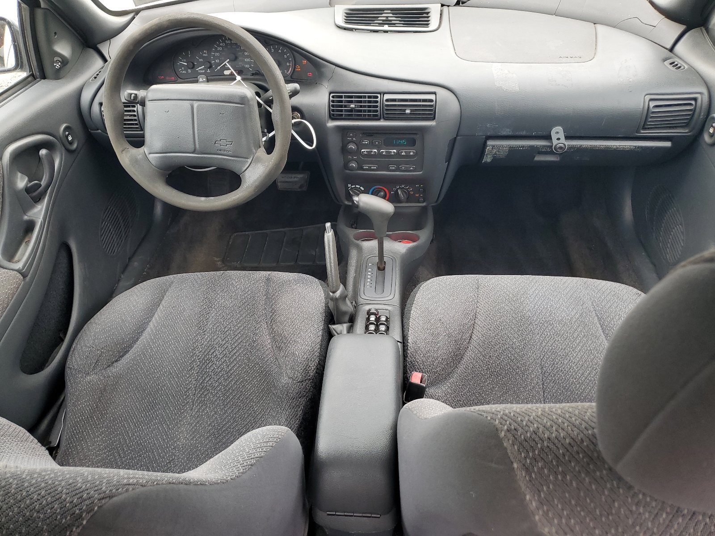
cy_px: 268
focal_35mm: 26
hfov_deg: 67.3
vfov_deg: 53.1
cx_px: 358
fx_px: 537
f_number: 1.5
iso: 55
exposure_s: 1/120
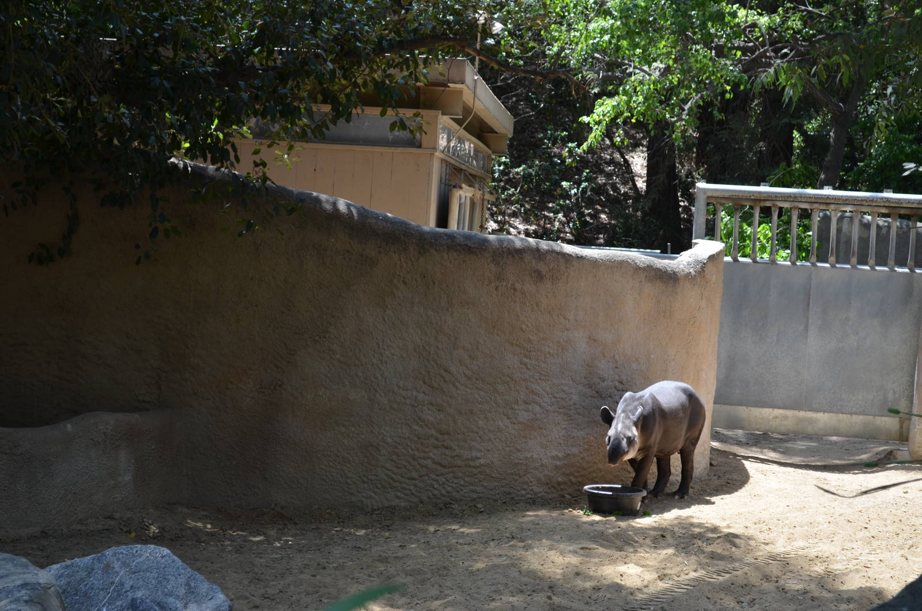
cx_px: 461
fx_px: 2109
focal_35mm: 82
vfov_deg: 16.5
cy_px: 306
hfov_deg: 24.7
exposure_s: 1/125
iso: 200
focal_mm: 55
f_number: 5.6
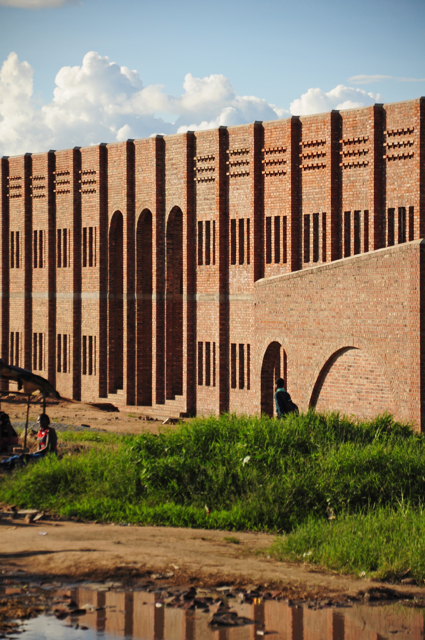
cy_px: 320
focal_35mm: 158
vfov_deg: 13.1
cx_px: 212
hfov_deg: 8.7
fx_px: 2796
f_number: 5.6
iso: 200
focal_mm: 105
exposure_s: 1/1000
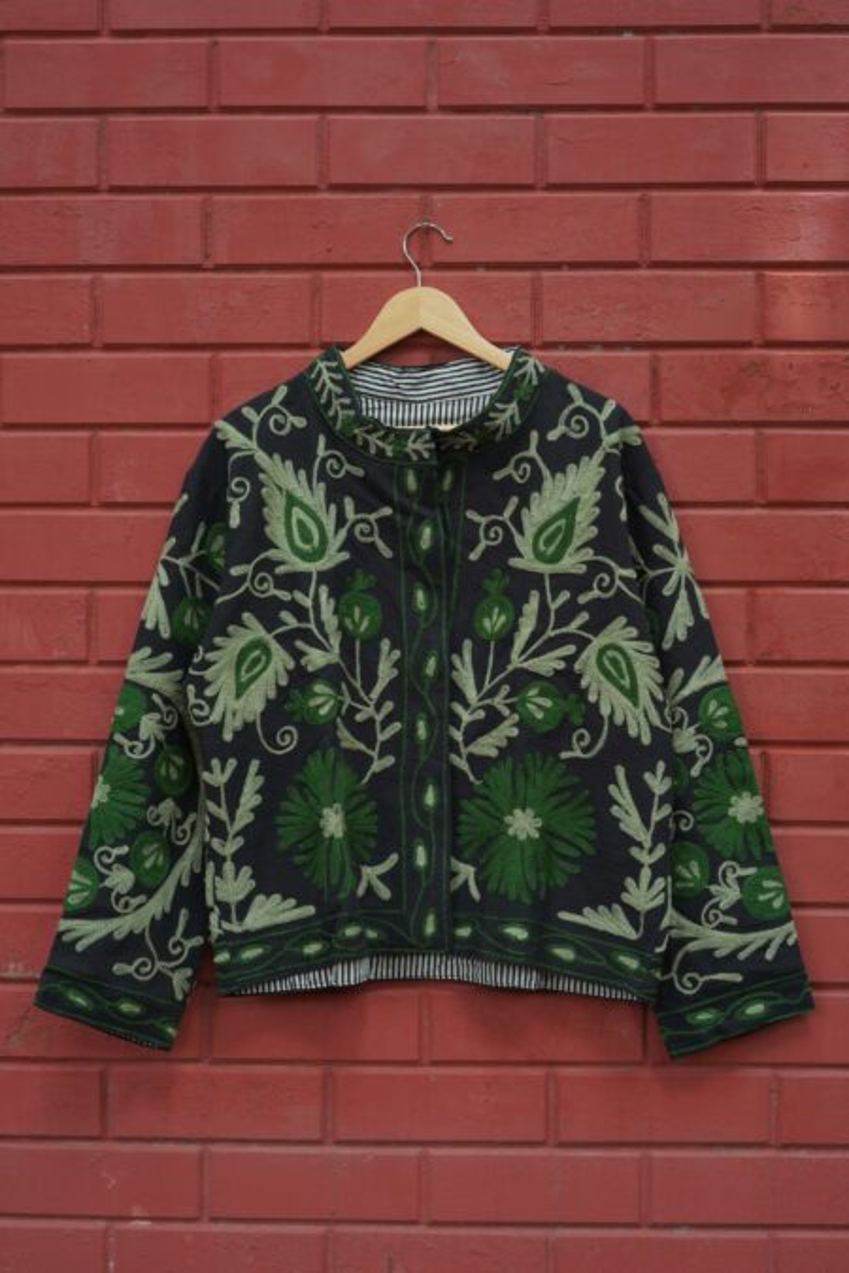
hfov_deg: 27.0
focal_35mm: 50
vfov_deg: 39.6
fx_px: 1769
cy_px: 636
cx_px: 424
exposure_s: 1/125
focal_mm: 50
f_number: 8
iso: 800
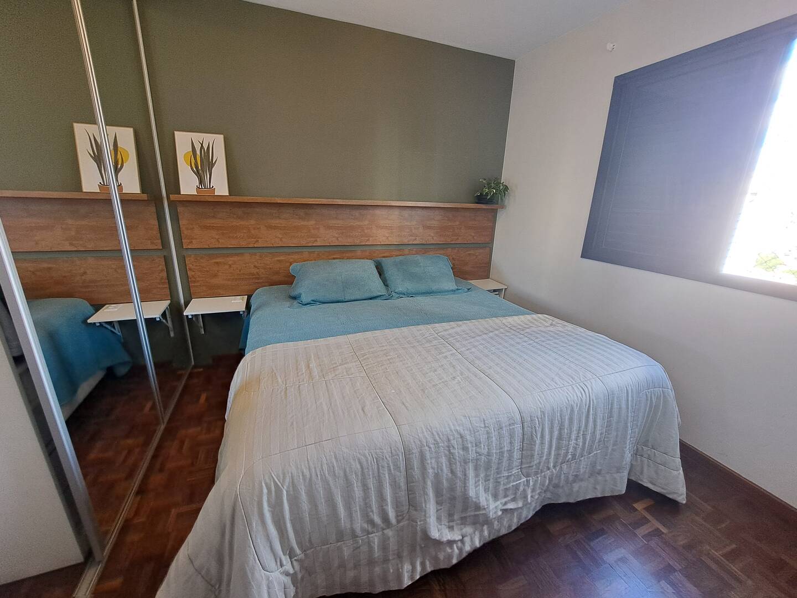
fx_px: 299
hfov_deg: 106.2
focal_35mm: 13
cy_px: 299
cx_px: 398
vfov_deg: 89.9
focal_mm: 1.74
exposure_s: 1/50
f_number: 2.2
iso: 64
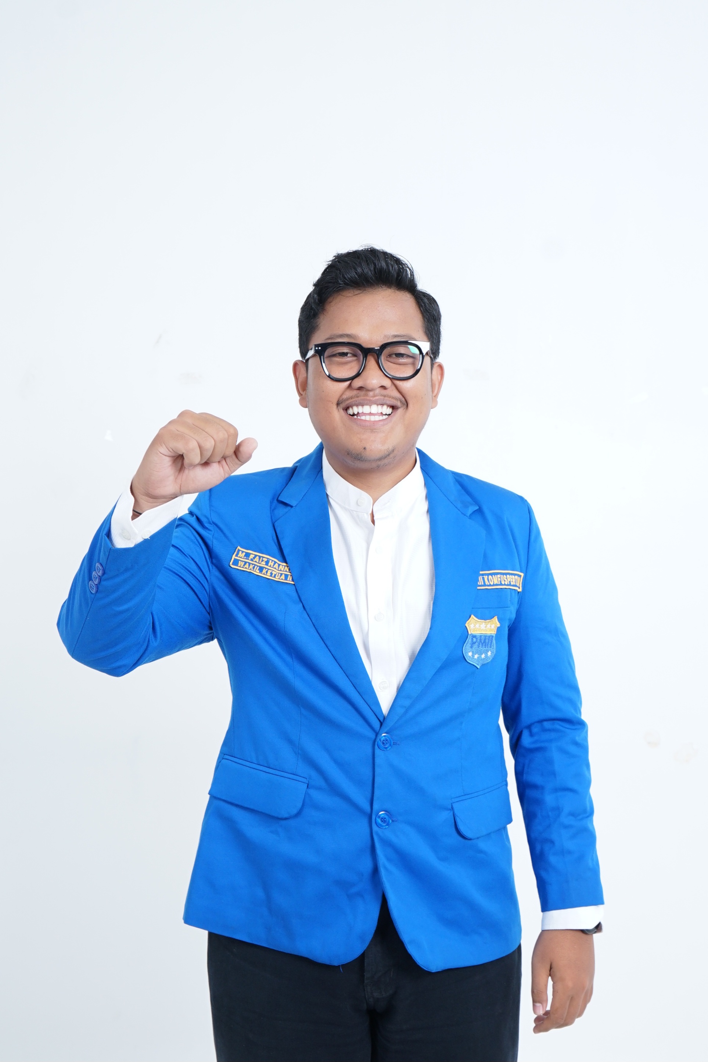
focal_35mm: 33
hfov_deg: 40.0
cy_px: 531
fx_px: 974
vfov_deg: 57.2
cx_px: 354
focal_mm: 33
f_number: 5
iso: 320
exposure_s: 1/100
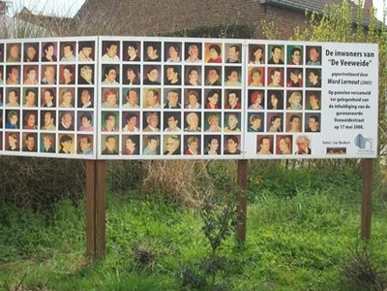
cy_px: 106
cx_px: 110
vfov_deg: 30.1
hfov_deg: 38.9
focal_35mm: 48
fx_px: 537
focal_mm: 5.7
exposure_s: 1/80
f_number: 8.8
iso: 80
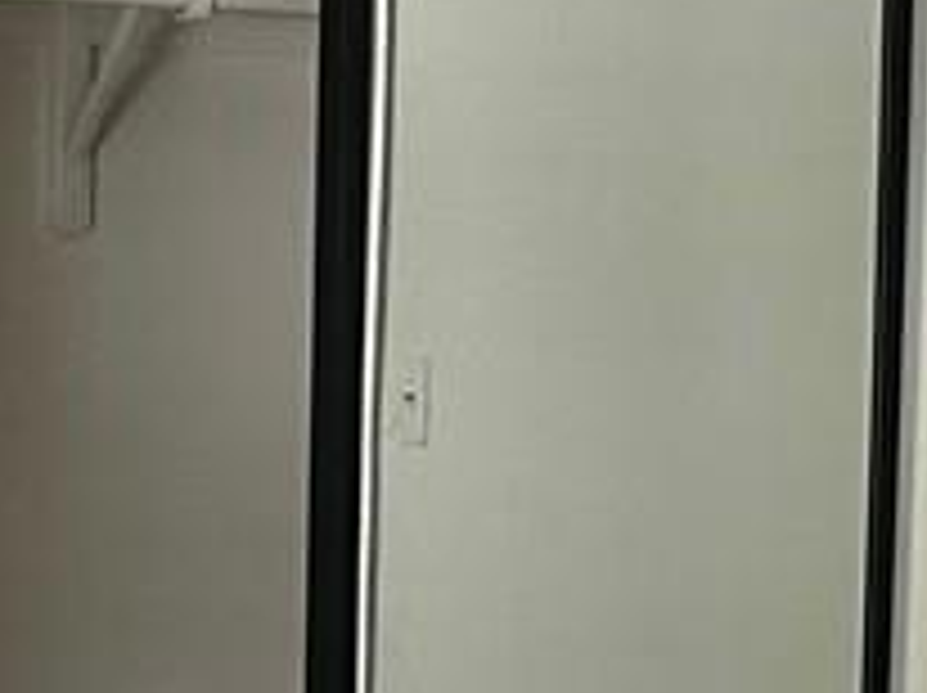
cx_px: 1148
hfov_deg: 9.7
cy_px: 837
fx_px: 5403
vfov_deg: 7.3
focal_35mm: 202
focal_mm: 5.7
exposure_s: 1/86
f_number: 1.5
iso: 125
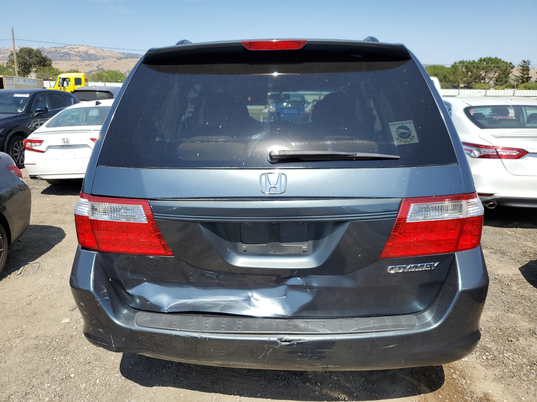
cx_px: 268
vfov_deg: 53.1
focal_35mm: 26
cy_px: 201
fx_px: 403
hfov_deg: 67.3
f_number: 1.5
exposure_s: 1/2500
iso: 50
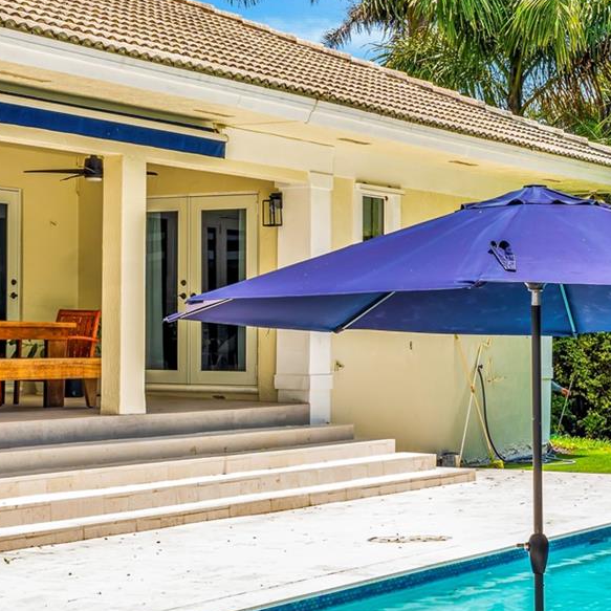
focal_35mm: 84
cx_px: 437
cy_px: 344
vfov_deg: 20.6
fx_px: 1677
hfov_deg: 20.5
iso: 100
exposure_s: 1/100
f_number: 11
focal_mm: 24
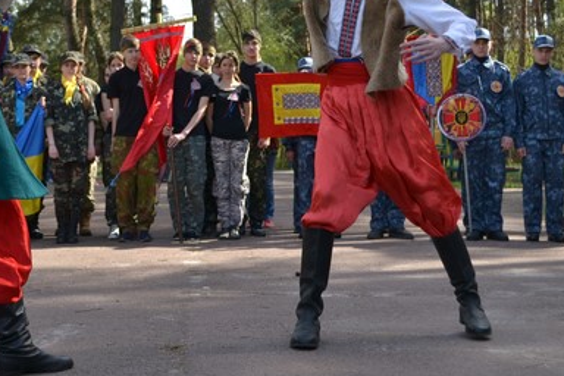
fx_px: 1175
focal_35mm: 75
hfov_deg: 26.8
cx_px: 170
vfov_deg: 18.1
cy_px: 112
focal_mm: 24
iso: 200
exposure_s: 1/640
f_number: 4
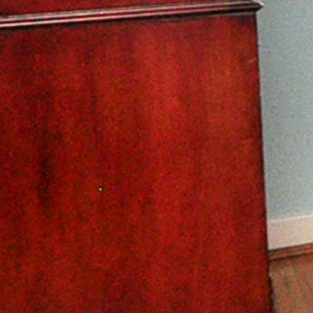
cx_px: 1149
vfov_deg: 14.8
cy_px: -21
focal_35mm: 115
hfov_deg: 8.9
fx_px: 1176
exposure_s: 1/80
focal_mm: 10
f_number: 5
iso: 800
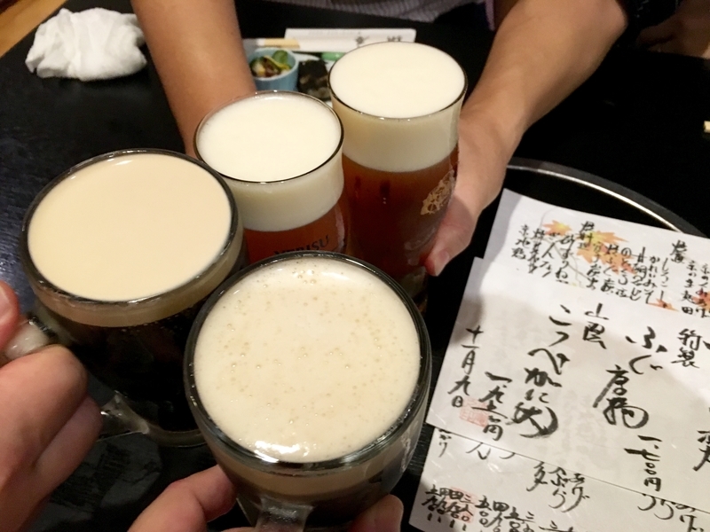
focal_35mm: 29
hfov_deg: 61.7
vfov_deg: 48.2
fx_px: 595
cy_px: 266
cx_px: 355
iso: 200
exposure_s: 1/15
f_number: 2.2
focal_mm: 4.15
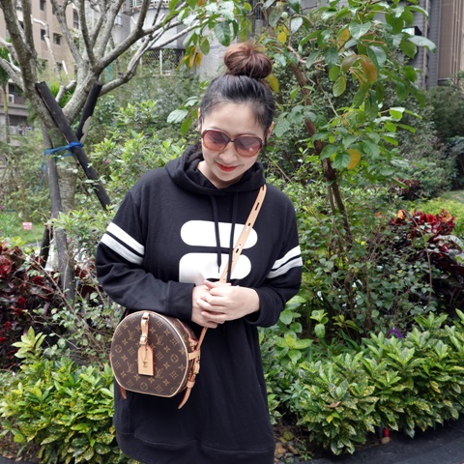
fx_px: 516
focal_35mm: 34
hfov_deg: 48.4
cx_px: 205
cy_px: 222
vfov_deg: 48.4
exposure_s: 1/30
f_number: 2.8
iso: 125
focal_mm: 9
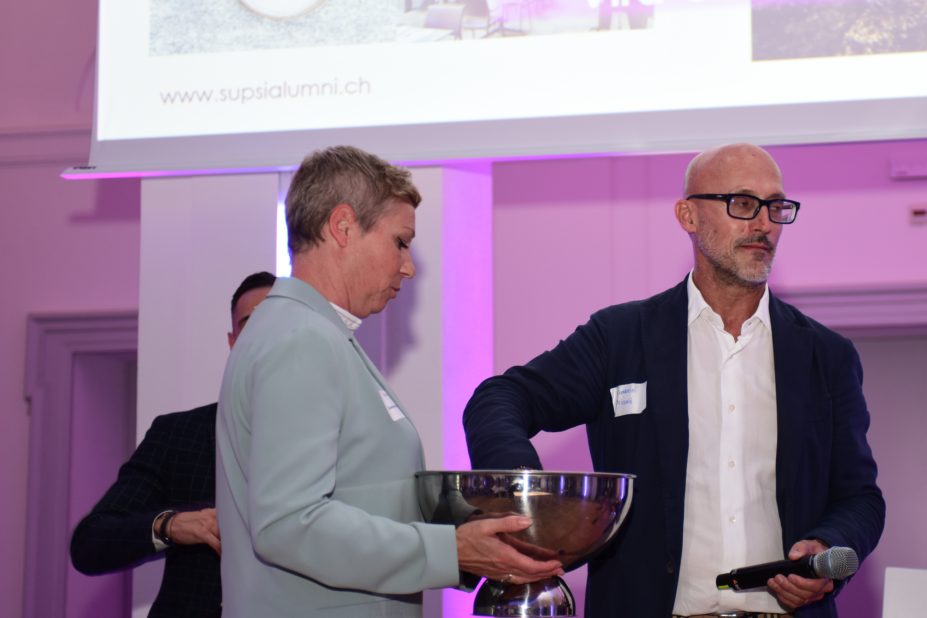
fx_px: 2473
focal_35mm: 96
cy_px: 324
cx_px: 635
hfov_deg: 21.1
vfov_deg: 14.3
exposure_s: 1/80
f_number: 2.8
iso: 500
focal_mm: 70
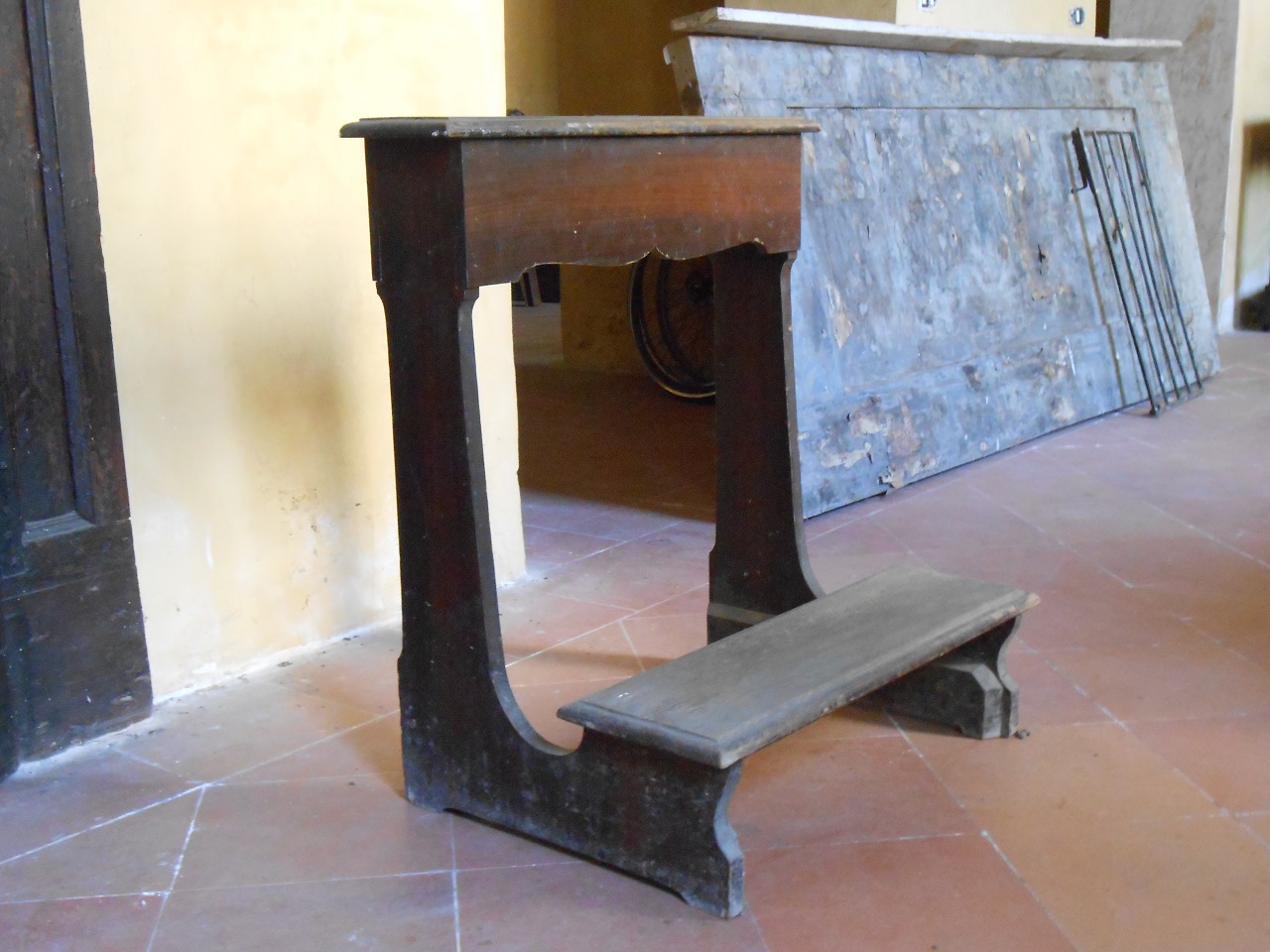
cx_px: 635
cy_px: 476
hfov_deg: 42.9
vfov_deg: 32.9
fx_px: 1614
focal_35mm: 44
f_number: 4.5
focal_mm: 7.8
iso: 800
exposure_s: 1/25
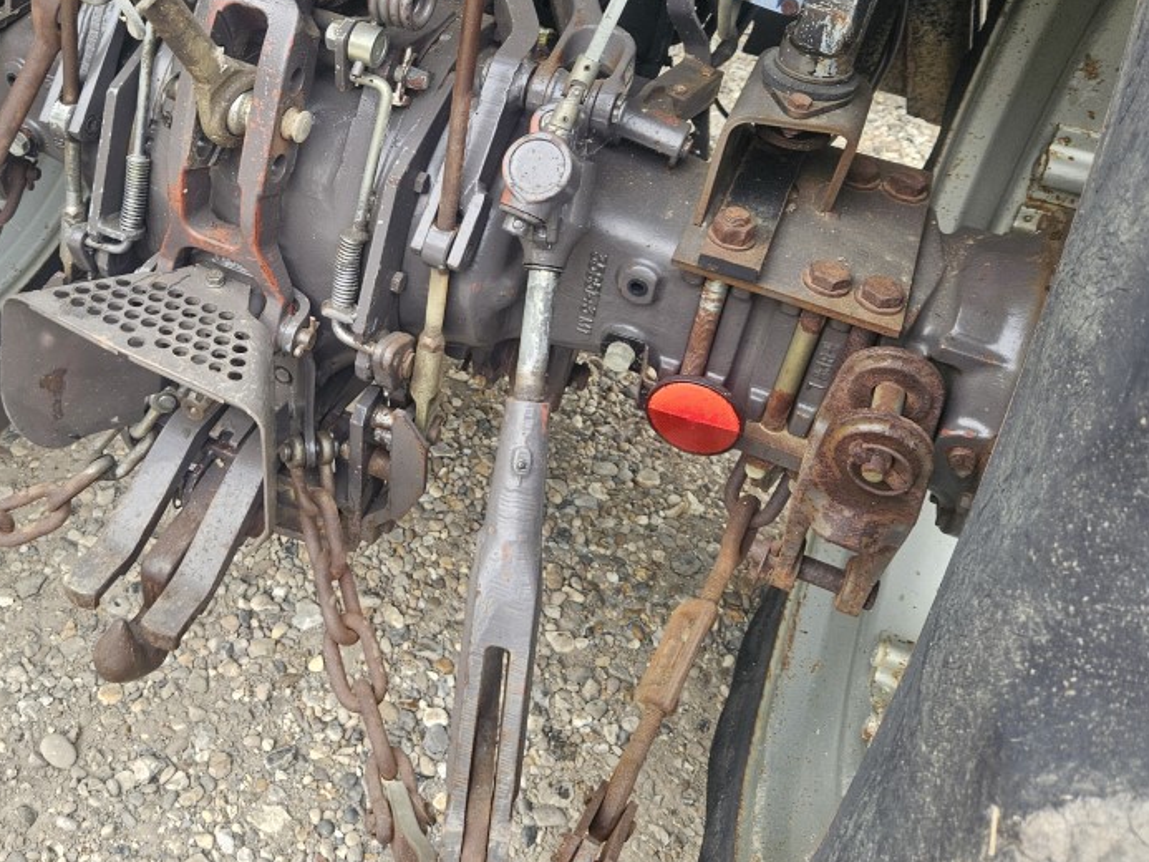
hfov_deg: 52.3
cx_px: 337
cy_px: 244
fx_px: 1129
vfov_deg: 40.9
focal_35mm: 34
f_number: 1.8
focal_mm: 5.4
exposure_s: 1/180
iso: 100
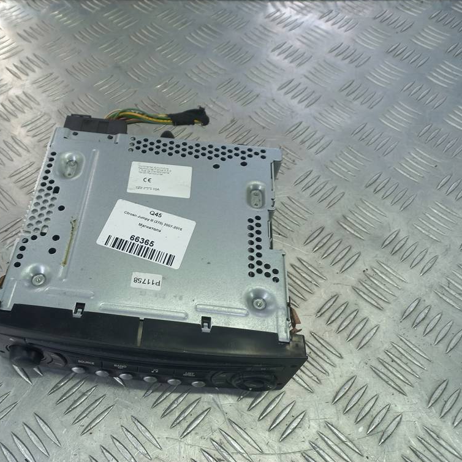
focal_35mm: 30
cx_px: 158
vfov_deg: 54.0
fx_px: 453
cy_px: 230
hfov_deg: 53.1
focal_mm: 4.6
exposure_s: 1/50
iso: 50
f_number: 1.8
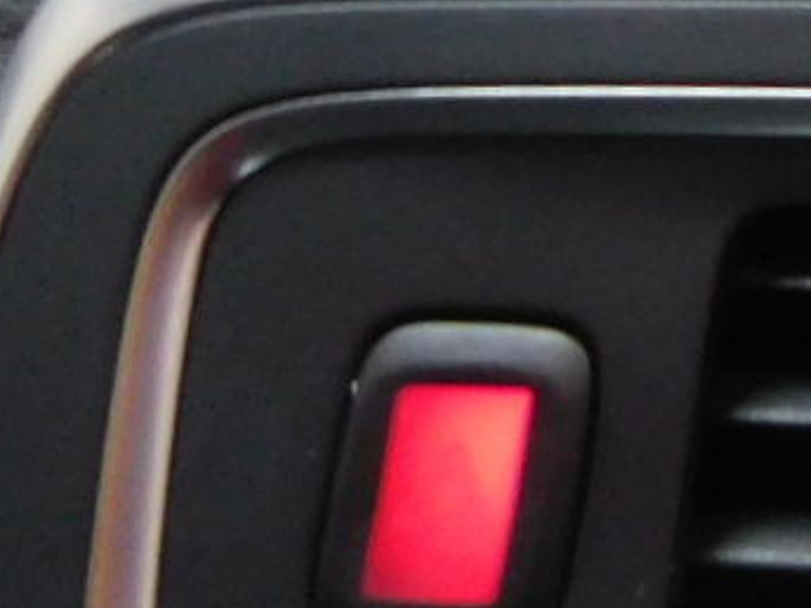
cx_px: 1775
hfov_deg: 14.3
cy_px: -358
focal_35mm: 107
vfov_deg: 13.0
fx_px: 2507
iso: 400
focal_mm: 4
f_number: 3
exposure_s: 1/13
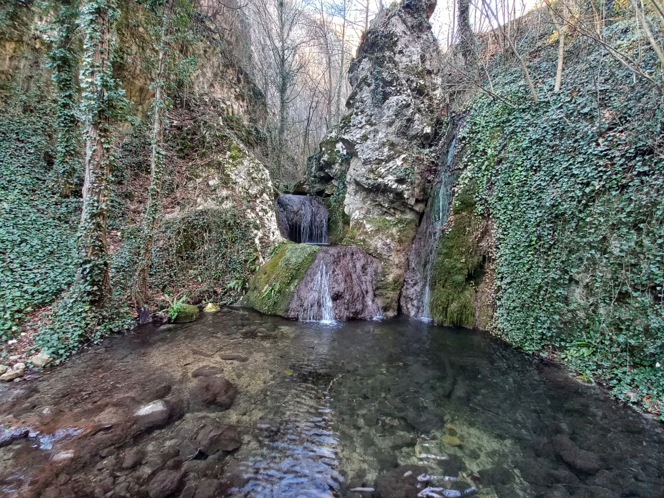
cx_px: 332
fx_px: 249
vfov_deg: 89.9
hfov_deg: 106.2
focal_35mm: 13
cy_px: 249
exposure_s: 1/33
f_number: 2.2
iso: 125
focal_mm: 1.42
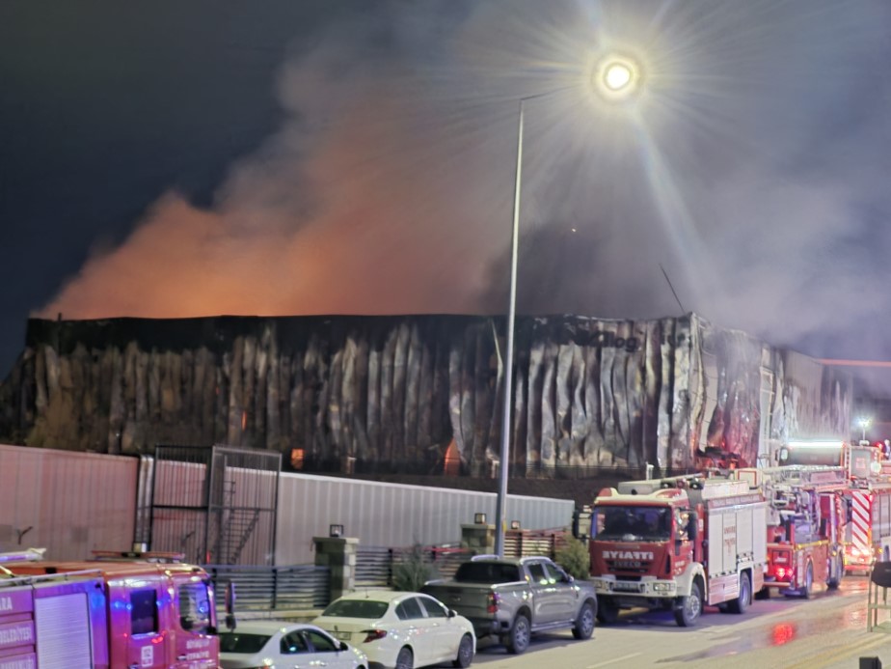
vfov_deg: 21.3
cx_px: 446
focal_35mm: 69
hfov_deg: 28.2
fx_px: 1776
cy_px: 334
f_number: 2.4
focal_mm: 7
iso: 800
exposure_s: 1/8.33
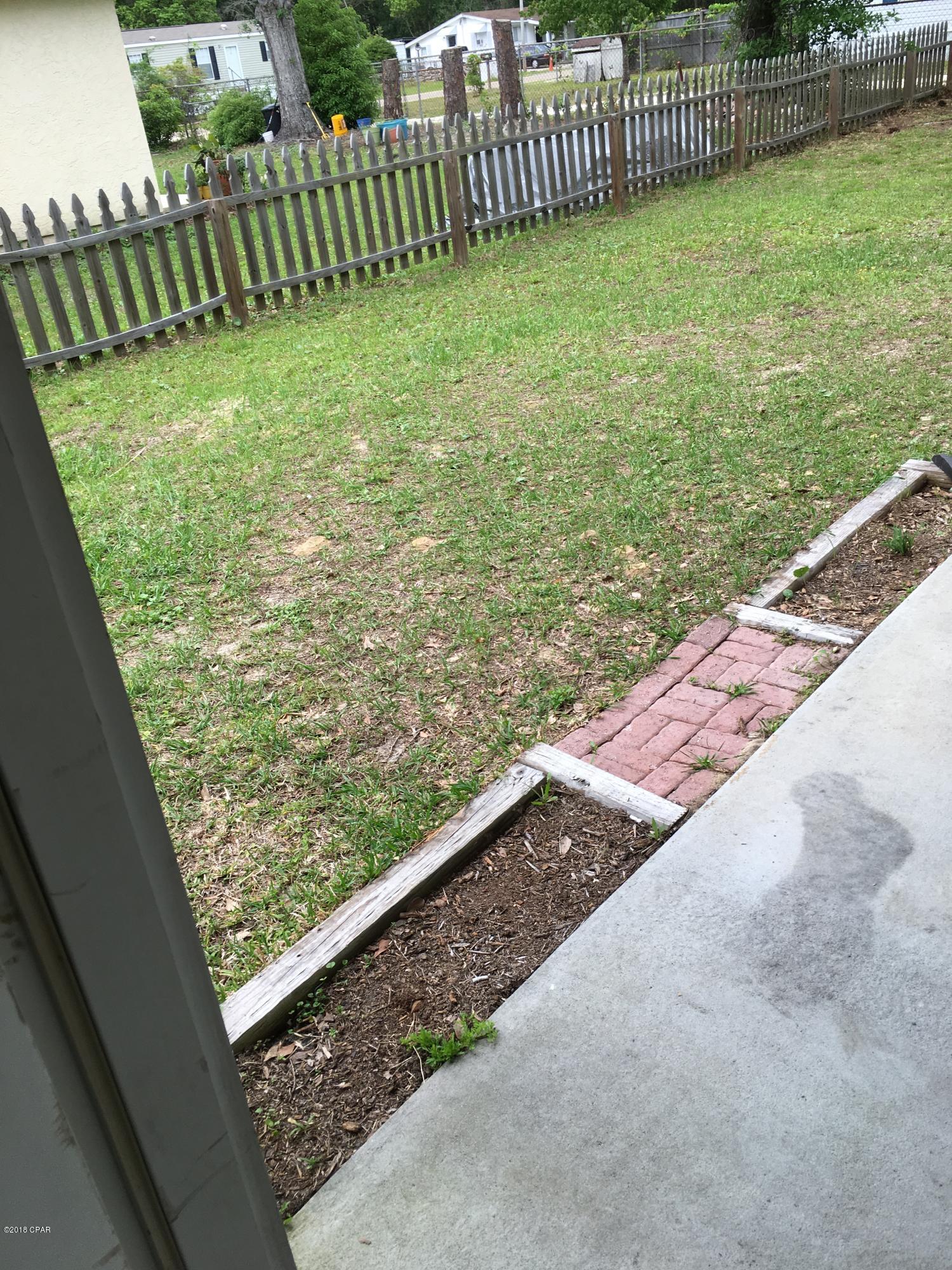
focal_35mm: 29
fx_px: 1063
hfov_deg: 48.2
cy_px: 635
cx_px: 476
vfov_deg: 61.7
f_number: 2.2
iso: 25
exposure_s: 1/243
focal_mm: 4.15
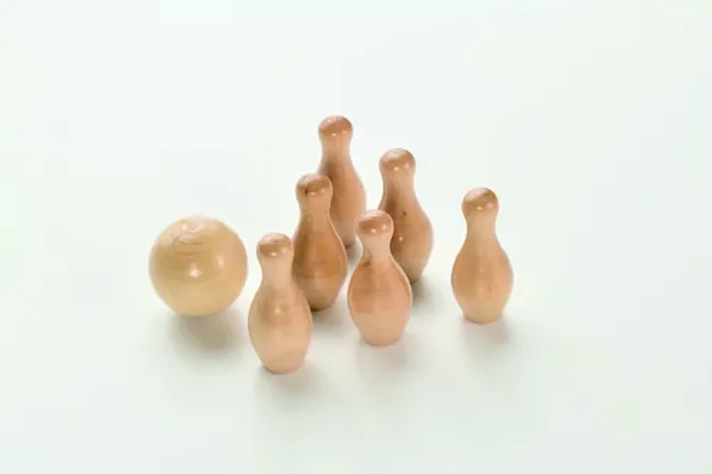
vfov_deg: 13.0
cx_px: 356
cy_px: 237
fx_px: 2076
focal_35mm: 105
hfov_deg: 19.5
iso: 80
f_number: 16
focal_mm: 105
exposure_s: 1/125
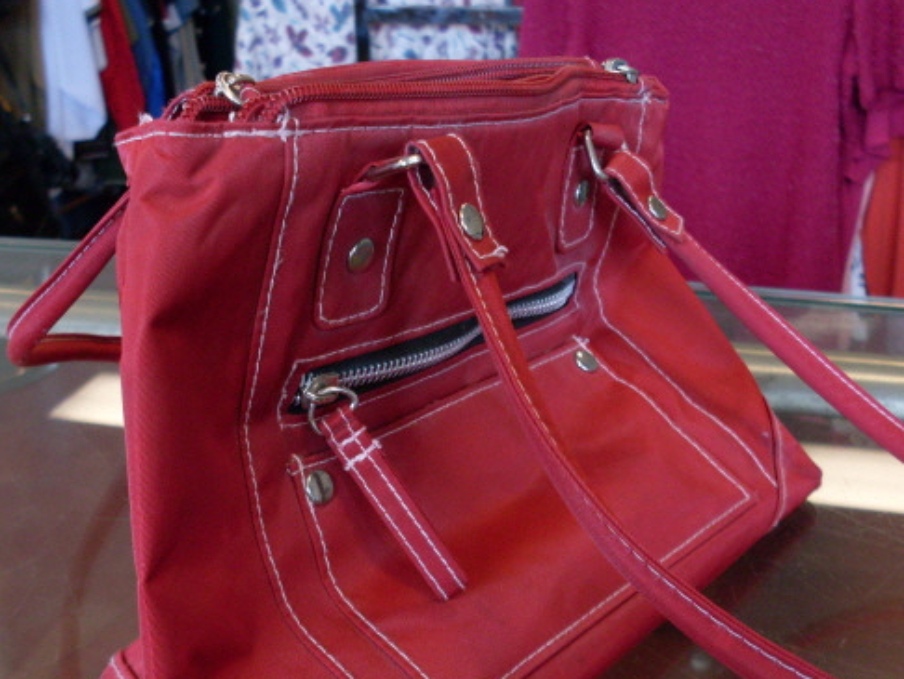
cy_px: 422
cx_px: 413
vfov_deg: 29.0
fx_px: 1306
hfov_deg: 38.1
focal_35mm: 50
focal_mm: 6.3
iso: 100
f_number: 2.8
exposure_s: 1/45
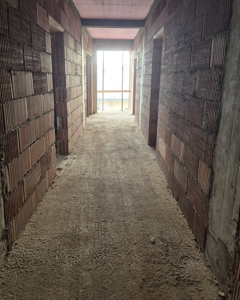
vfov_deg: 65.8
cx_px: 119
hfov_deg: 54.9
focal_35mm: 26
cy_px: 132
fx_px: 231
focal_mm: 5.4
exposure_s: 1/100
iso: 250
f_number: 1.8
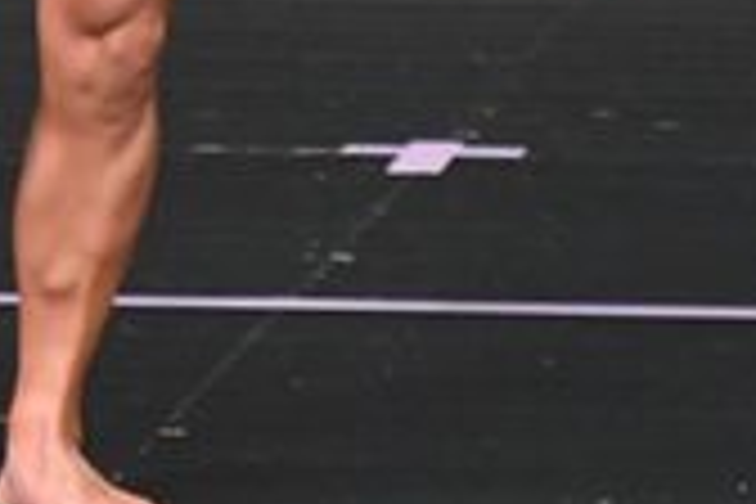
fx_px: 36285
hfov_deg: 1.2
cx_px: -205
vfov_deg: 0.8
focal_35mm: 1728
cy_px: -423
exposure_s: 1/400
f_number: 5.6
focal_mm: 250
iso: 4000
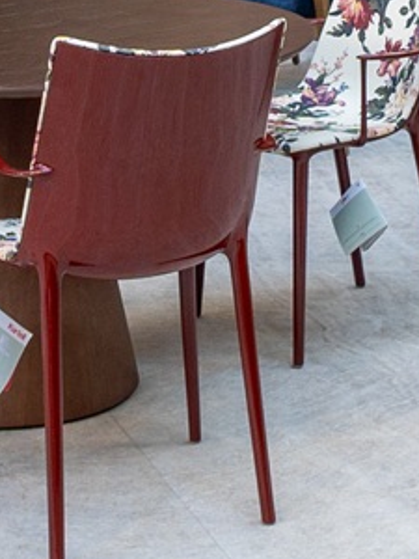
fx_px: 2047
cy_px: -371
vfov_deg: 14.2
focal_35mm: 127
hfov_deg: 11.3
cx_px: 584
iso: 100
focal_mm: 11
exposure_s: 1/60
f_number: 4
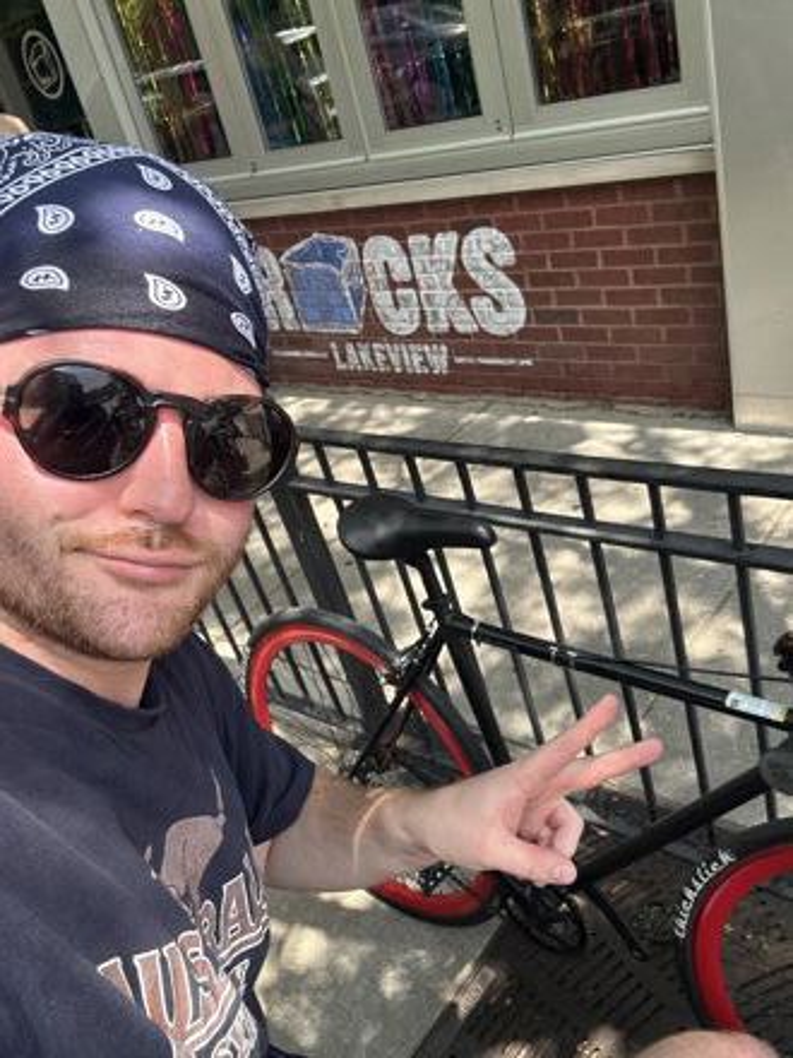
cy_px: 529
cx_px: 396
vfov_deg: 60.0
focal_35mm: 30
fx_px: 916
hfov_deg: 46.8
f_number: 1.9
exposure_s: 1/199
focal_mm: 2.69
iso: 25
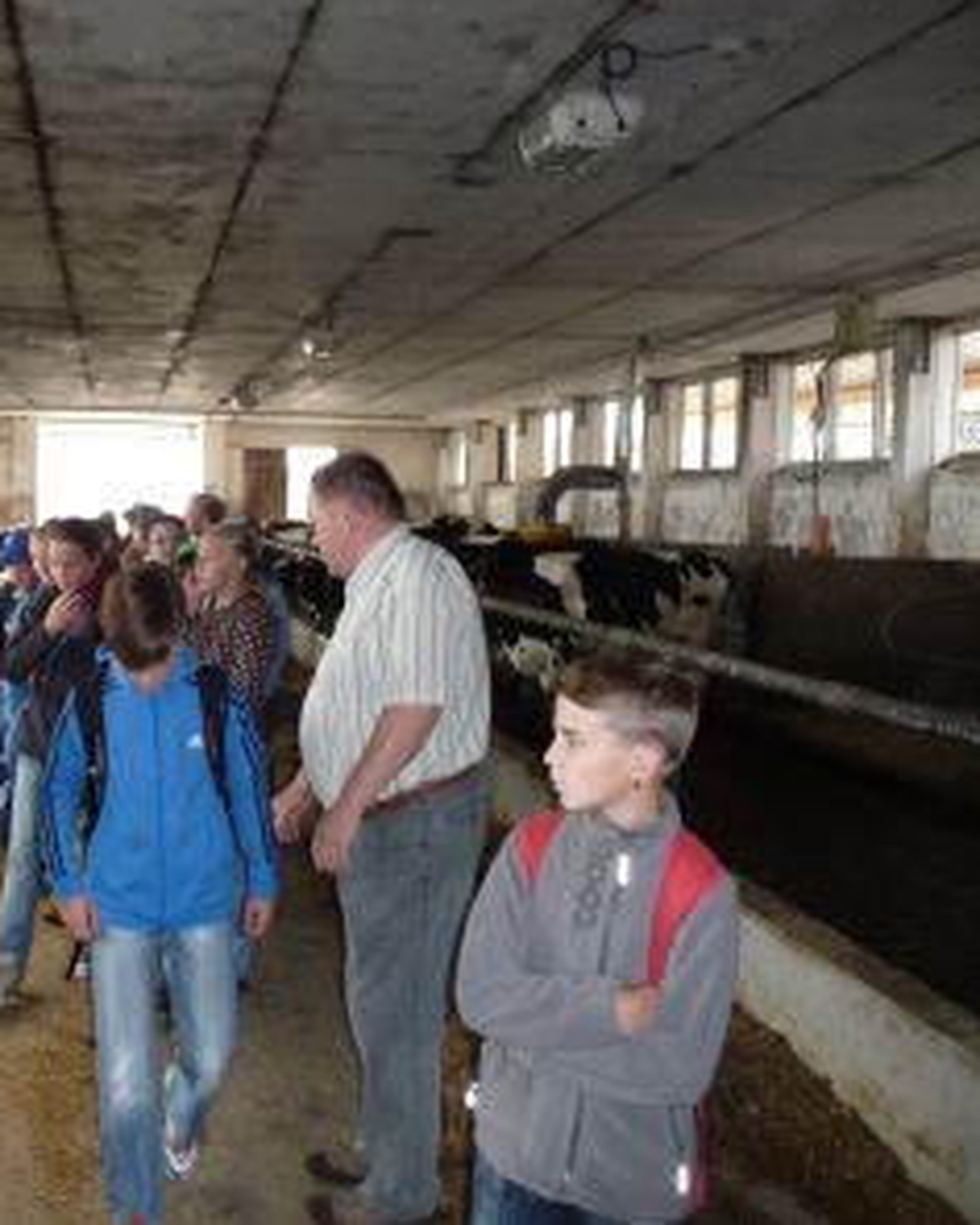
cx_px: 199
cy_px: 606
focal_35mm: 37
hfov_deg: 38.6
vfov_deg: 49.1
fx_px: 1341
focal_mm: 4.7
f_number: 3.3
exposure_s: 1/30
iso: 320
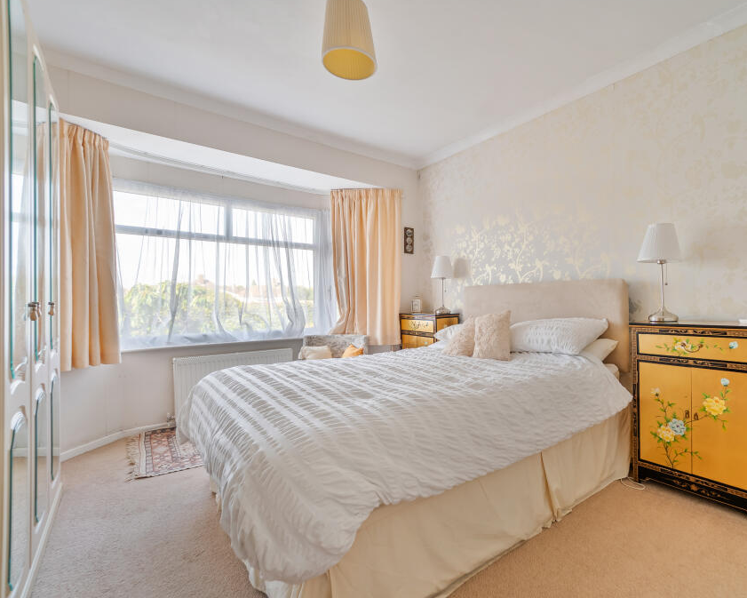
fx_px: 354
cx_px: 451
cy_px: 298
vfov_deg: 80.4
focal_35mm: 16
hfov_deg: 91.8
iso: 320
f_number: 6.3
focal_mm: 14
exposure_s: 1/500
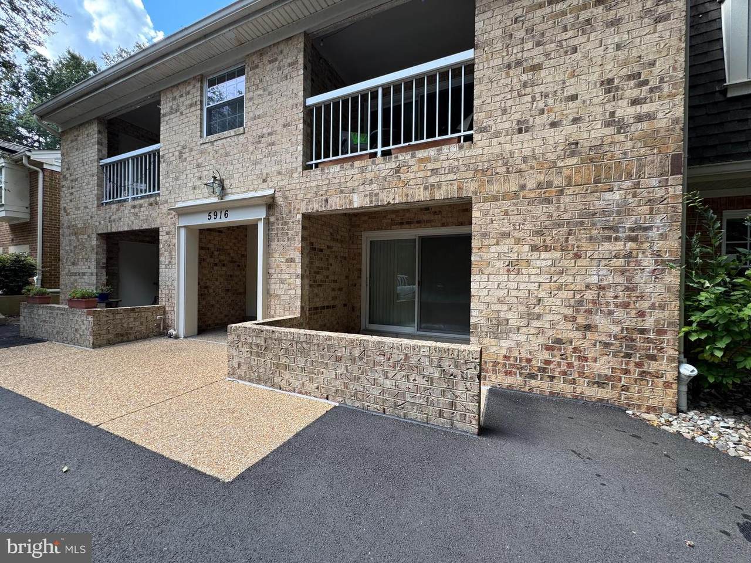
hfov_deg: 102.1
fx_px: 304
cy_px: 282
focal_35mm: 14
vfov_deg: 85.7
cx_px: 376
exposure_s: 1/204
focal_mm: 2.22
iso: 40
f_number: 2.2
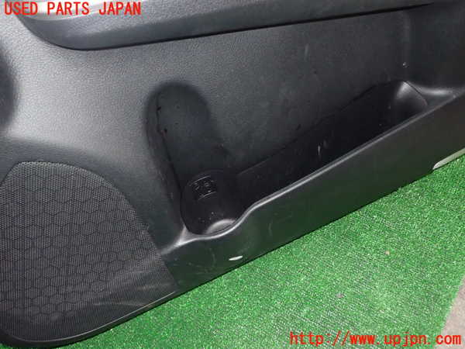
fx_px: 430
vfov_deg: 44.2
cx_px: 232
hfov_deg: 56.8
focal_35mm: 32
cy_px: 174
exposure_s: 1/30
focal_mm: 5.79
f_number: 7.1
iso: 800
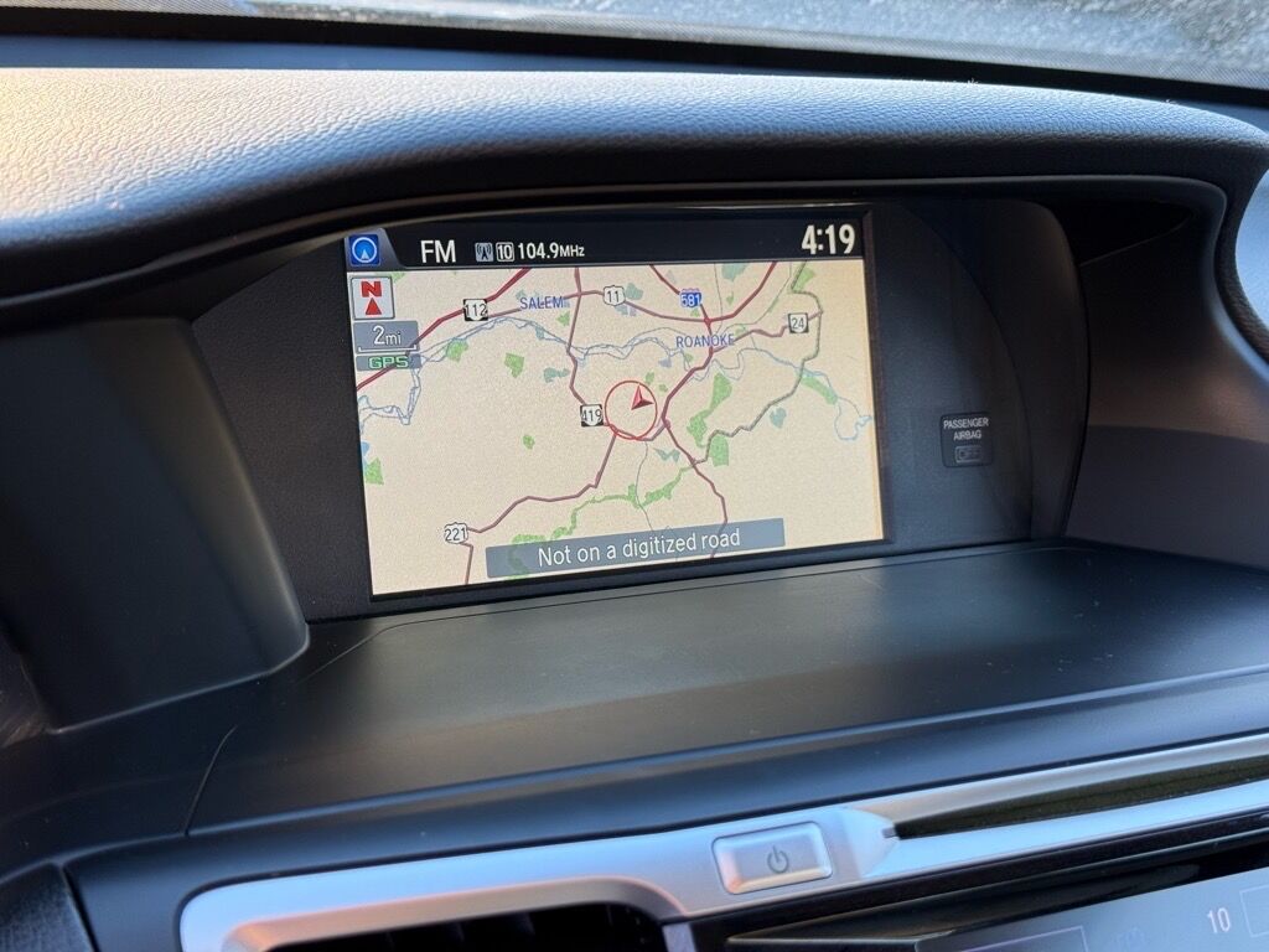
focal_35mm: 48
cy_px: 476
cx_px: 634
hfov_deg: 39.7
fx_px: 1760
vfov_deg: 30.3
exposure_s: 1/100
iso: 64
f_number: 1.78
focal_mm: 6.76
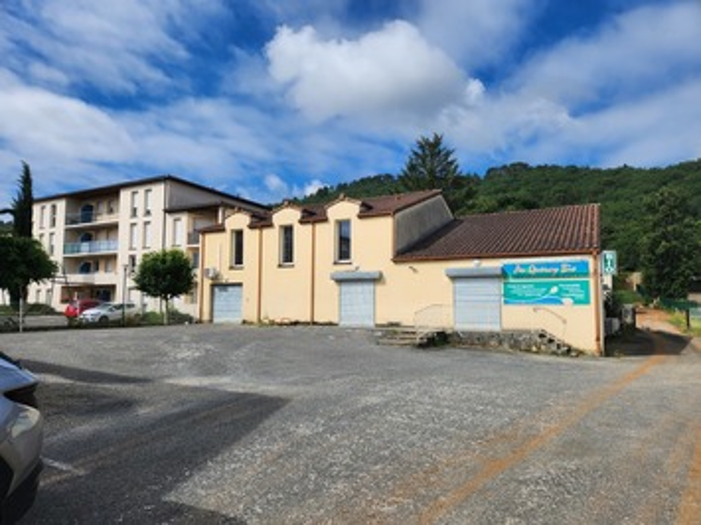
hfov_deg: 73.9
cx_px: 350
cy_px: 262
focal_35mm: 23
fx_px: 466
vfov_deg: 58.9
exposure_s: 1/2378
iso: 20
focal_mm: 5.4
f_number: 1.8
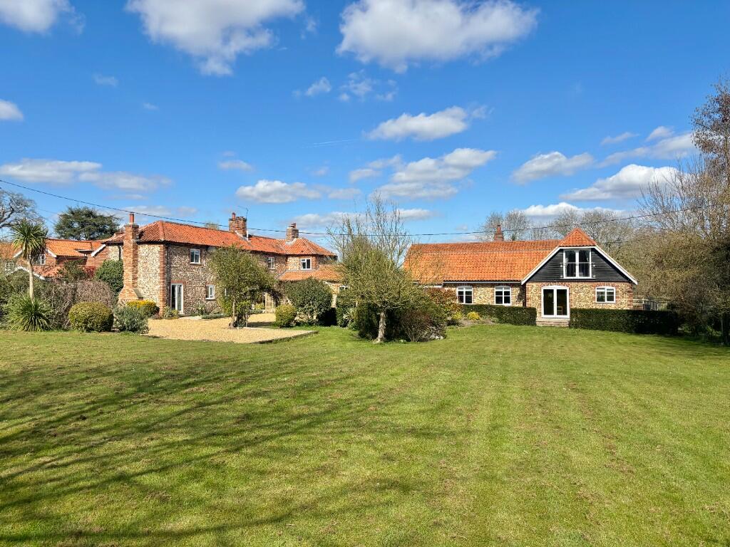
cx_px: 365
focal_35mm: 26
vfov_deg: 53.1
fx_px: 548
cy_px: 274
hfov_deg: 67.3
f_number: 1.6
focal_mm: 5.96
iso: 50
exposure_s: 1/3788
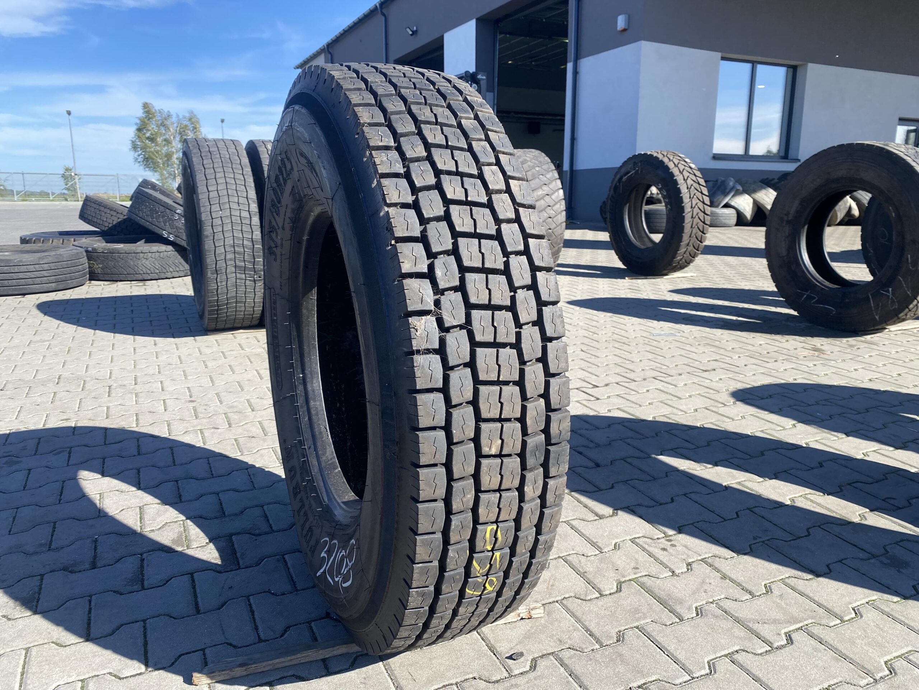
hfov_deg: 67.3
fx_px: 690
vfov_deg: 53.1
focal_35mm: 26
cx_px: 460
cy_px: 345
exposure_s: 1/1157
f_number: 1.8
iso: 32
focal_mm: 4.25
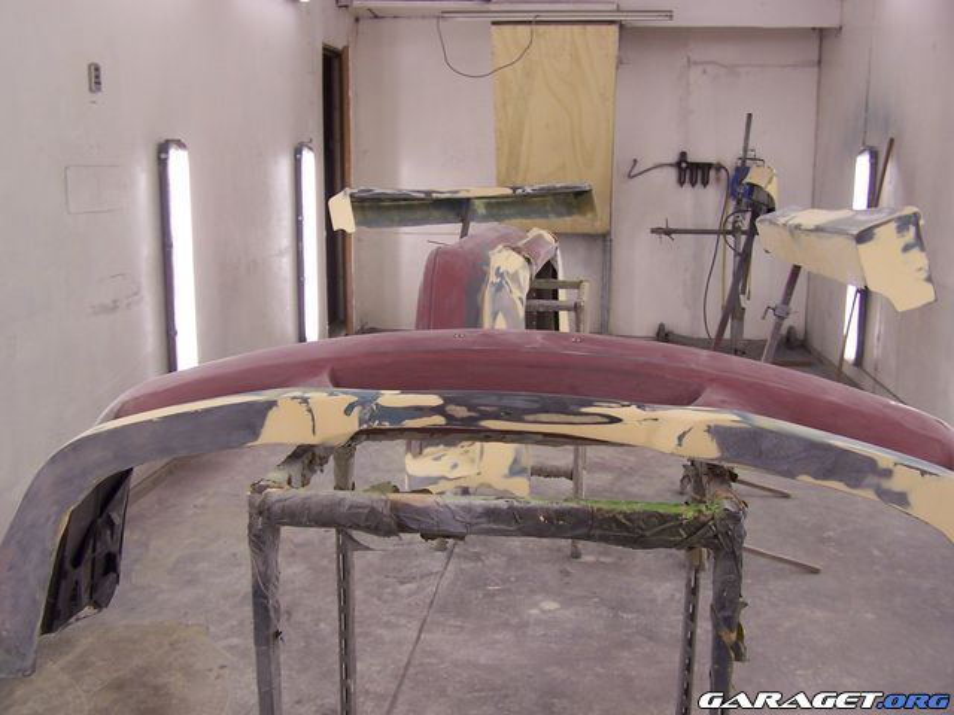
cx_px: 477
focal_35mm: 38
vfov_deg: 37.7
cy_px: 358
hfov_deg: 49.0
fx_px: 1047
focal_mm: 6.3
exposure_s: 1/30
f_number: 2.8
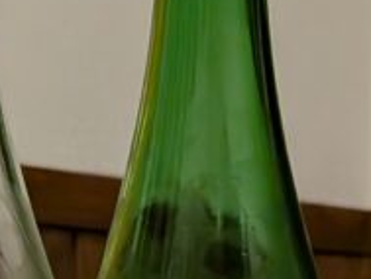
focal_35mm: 130
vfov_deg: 9.9
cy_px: 696
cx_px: 16
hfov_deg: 14.9
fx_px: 1394
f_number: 1.7
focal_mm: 4.53
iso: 673
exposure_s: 1/50
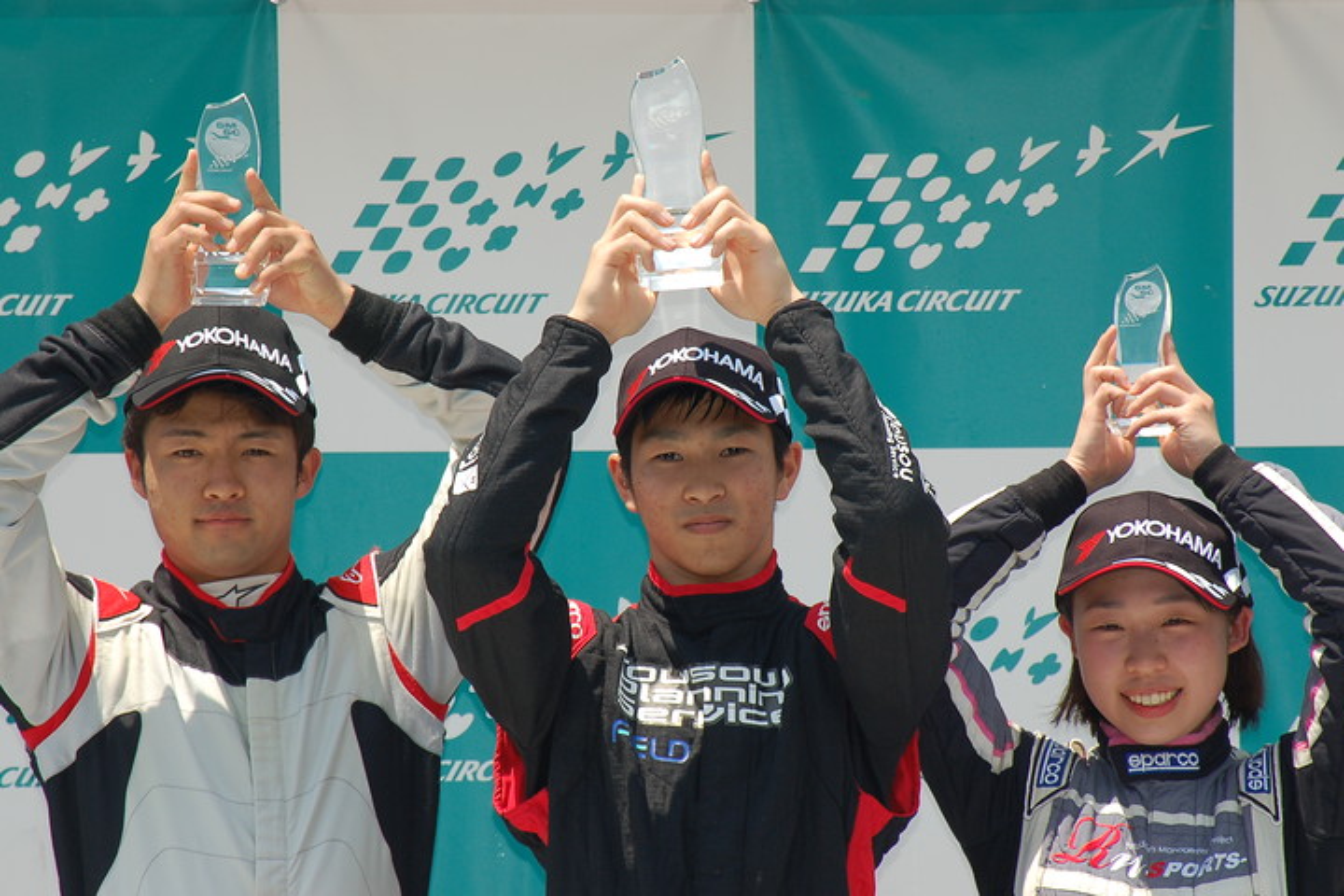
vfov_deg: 4.6
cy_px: 448
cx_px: 672
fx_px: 11199
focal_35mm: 300
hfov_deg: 6.9
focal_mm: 200
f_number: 9.5
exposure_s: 1/350
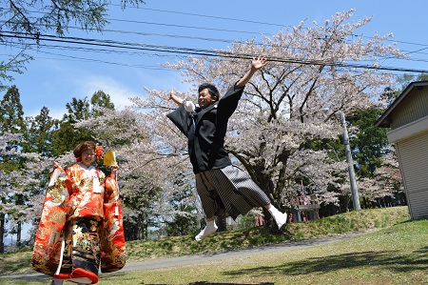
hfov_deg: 67.4
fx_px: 321
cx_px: 214
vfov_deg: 47.8
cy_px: 142
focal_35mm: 27
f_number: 7.1
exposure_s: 1/200
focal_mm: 18
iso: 100
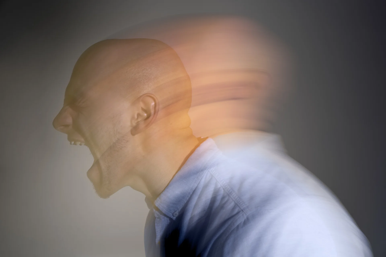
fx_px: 590
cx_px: 193
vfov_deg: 24.6
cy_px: 128
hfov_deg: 36.2
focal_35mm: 55
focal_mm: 55
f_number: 8
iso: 80
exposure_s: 1/3
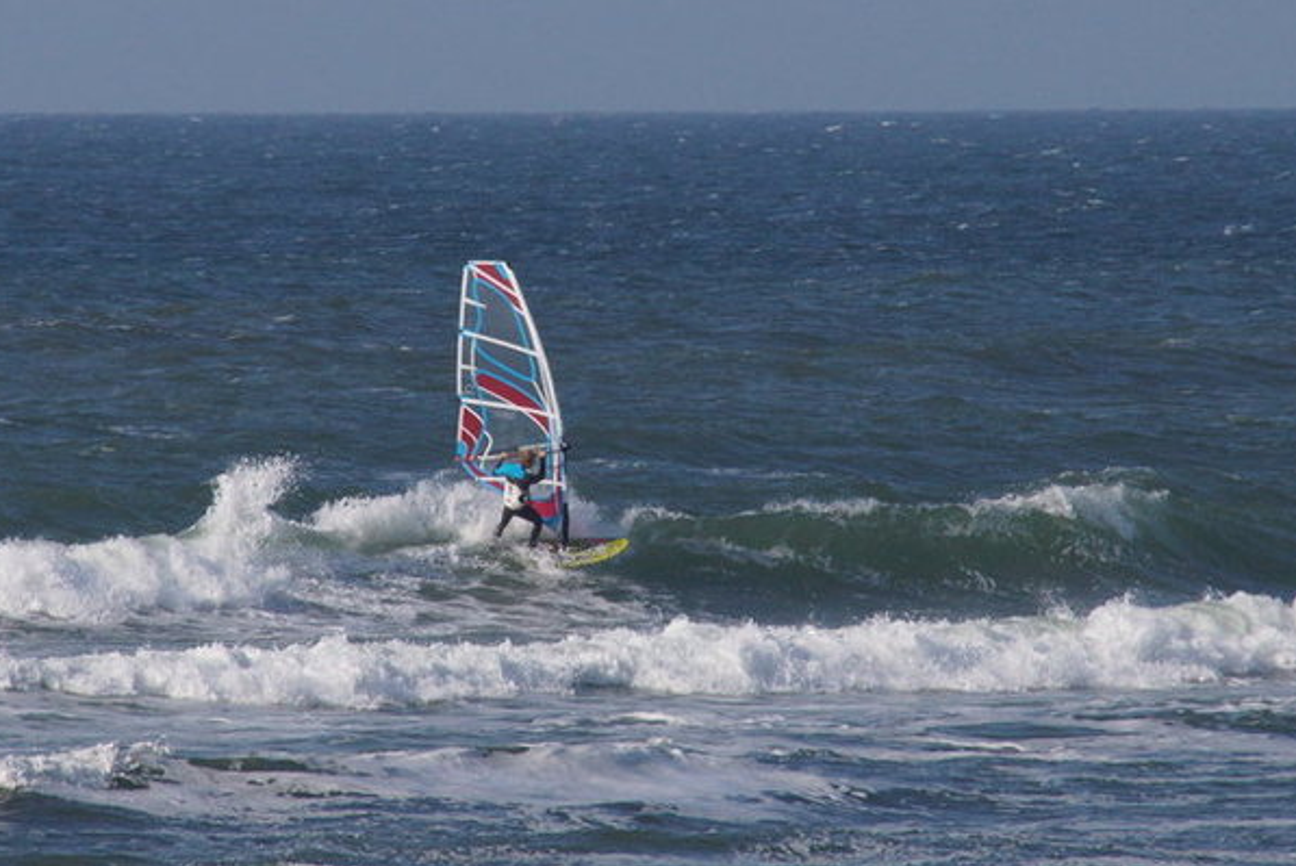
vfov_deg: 2.2
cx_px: 582
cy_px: 366
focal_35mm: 633
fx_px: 22804
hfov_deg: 3.3
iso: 800
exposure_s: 1/1000
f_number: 14
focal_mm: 250
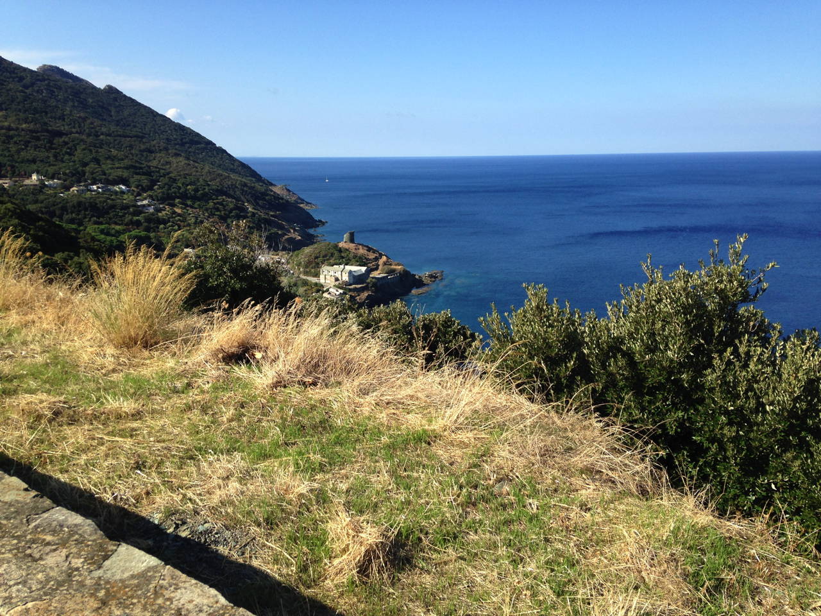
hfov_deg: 55.4
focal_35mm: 33
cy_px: 308
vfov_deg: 42.9
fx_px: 783
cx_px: 410
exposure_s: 1/1232
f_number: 2.4
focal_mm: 4.12
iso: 50
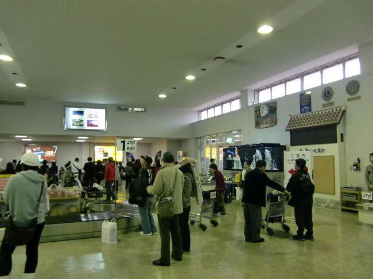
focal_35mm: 28
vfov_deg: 49.7
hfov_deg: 63.5
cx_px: 186
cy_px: 140
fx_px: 302
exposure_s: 1/40
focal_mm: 4.9
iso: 400
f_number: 2.6
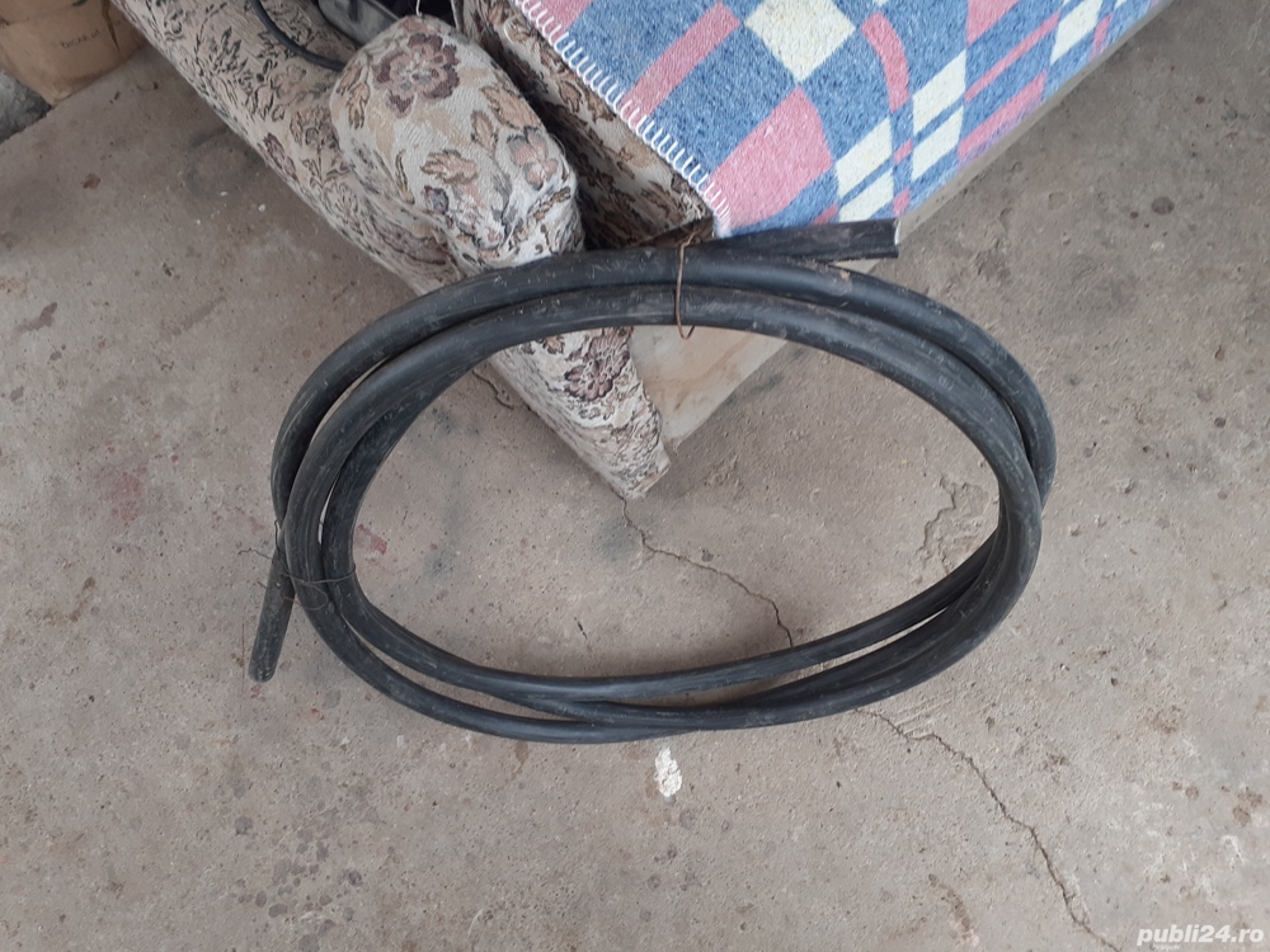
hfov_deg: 65.3
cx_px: 635
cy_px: 476
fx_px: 991
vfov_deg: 51.4
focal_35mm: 27
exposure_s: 1/100
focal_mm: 3.6
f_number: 1.9
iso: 40
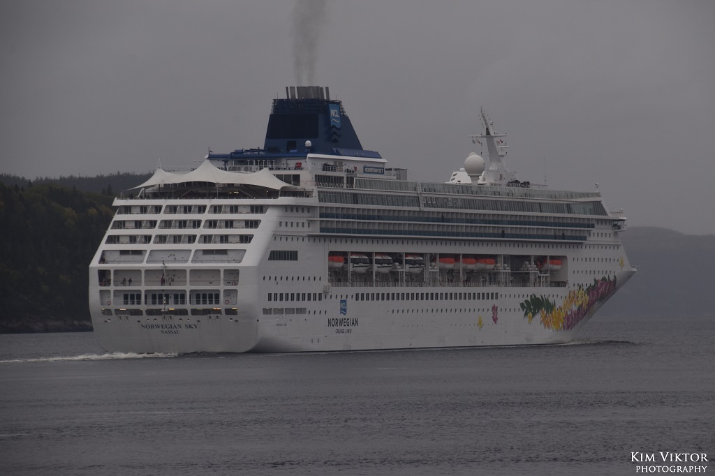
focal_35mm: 128
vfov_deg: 10.7
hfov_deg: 16.1
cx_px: 358
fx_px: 2531
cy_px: 238
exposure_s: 1/250
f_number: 8
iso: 280
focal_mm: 85
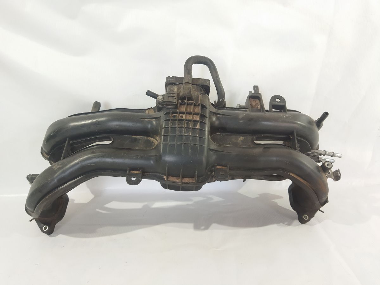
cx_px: 190
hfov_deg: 65.3
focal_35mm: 27
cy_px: 142
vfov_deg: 51.4
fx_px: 296
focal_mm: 4.71
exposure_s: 1/50
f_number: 1.79
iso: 258
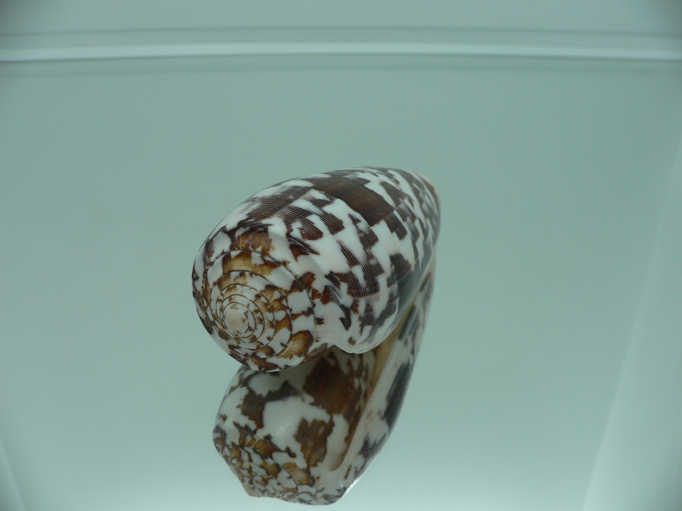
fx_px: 690
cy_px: 256
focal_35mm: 35
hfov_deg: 52.6
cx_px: 341
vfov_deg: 40.7
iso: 80
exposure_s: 1/80
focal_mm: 4.6
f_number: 2.8
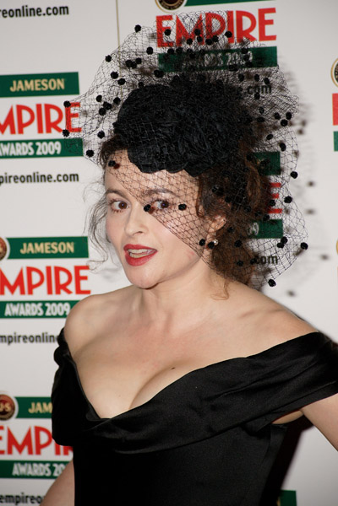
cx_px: 169
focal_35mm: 105
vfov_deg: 19.5
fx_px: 1479
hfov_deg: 13.0
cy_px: 253
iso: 400
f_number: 6.3
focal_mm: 105
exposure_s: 1/160
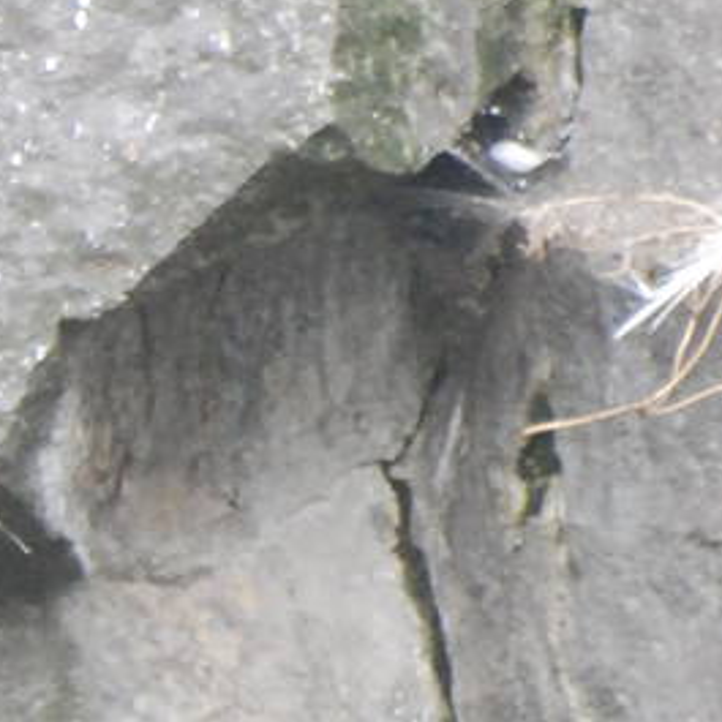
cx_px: -1109
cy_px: 465
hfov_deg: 0.8
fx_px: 54557
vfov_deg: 0.8
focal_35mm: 2312
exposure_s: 1/400
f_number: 5.6
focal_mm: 300
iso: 1600
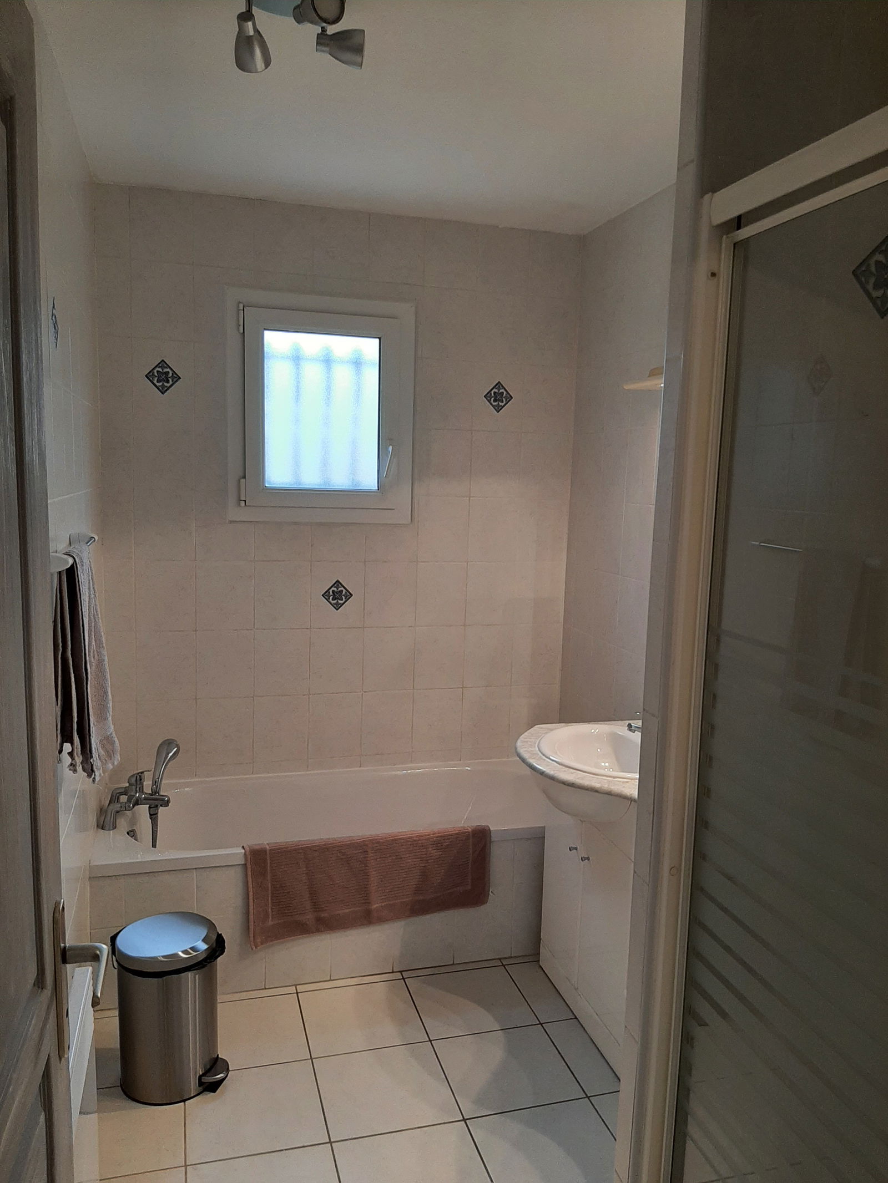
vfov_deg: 67.3
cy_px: 592
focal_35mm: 26
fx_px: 889
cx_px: 444
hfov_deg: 53.1
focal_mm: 3.93
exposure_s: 1/50
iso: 80
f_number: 1.7
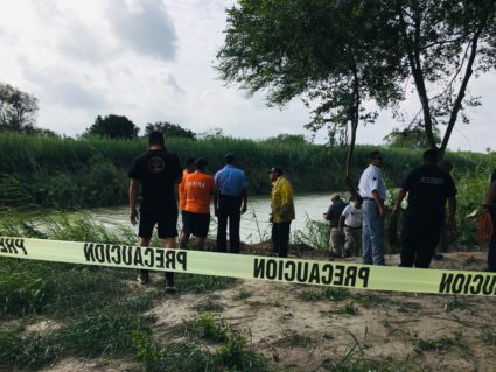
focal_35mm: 29
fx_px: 416
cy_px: 186
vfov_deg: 48.2
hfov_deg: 61.6
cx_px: 248
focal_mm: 4.15
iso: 25
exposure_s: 1/2564
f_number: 2.2
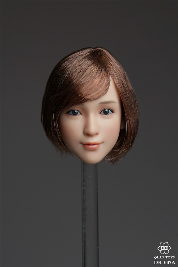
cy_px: 134
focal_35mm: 87
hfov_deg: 15.7
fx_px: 645
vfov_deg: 23.4
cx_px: 89
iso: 200
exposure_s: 1/80
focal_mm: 58
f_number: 5.6
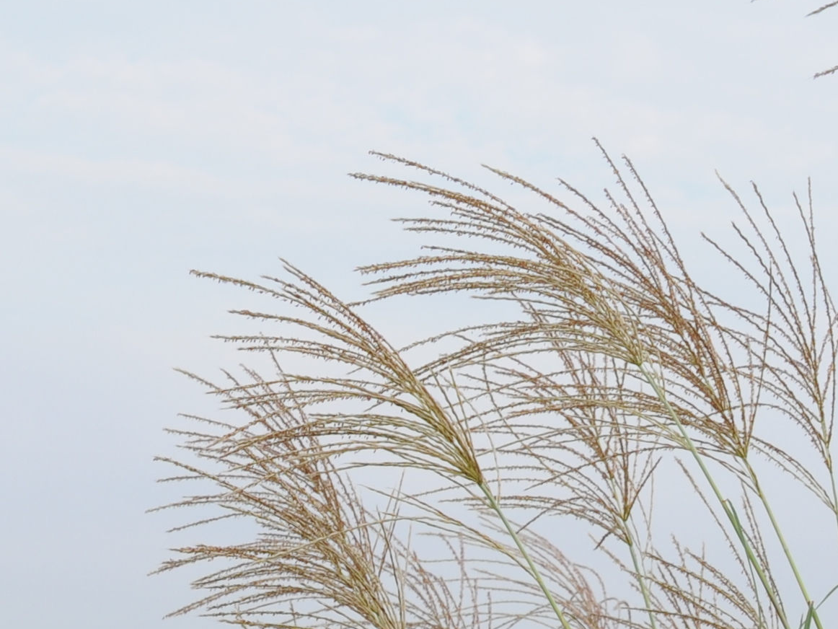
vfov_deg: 9.0
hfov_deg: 12.0
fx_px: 3990
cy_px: 308
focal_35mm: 165
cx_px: 635
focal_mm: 31
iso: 200
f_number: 8
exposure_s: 1/200
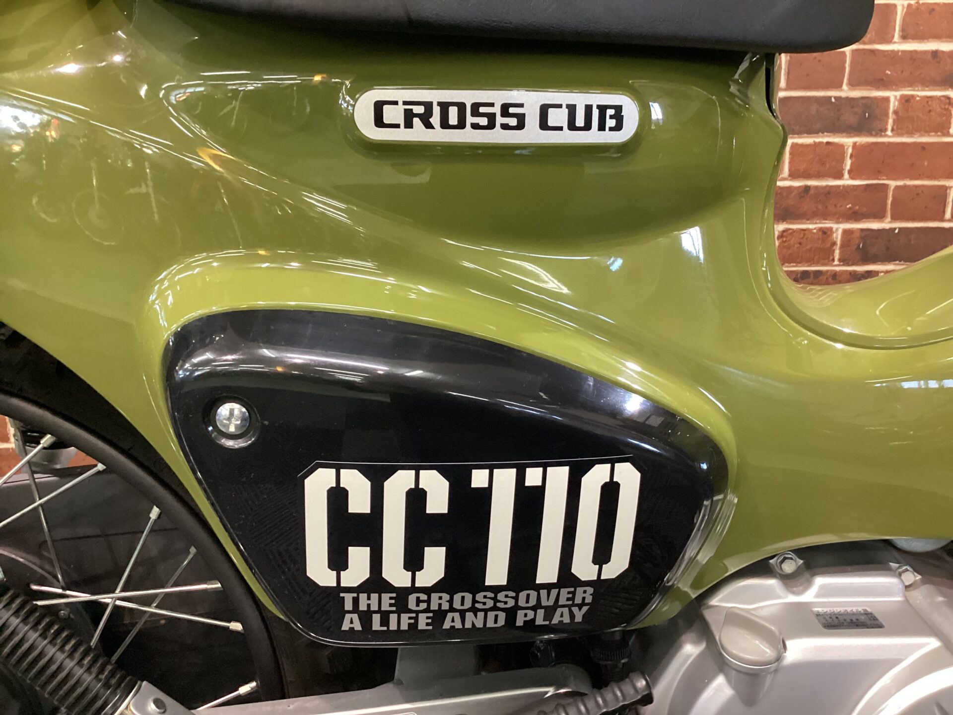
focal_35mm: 31
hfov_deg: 58.4
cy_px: 358
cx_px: 476
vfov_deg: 45.4
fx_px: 853
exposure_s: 1/40
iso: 320
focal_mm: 3.3
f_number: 2.4
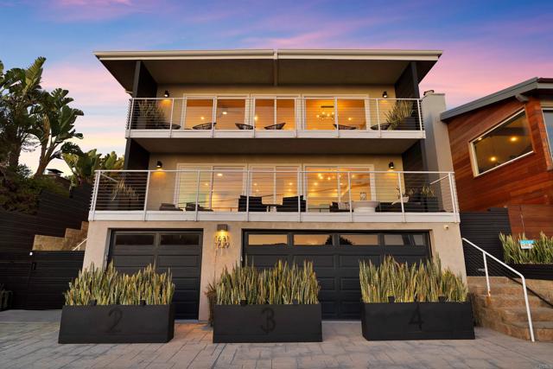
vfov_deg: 63.2
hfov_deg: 85.4
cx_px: 276
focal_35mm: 20
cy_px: 184
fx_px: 300
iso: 250
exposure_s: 1/4
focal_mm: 19.5
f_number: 8
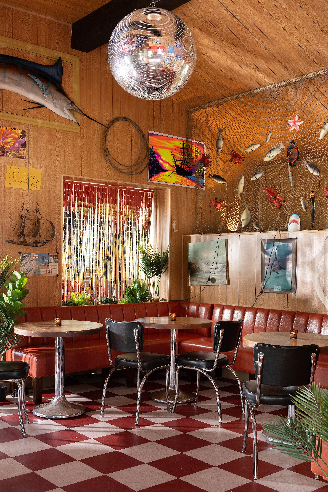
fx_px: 533
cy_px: 246
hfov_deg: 34.2
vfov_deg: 49.6
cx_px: 164
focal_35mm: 39
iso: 200
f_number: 8
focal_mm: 39
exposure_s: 1/4
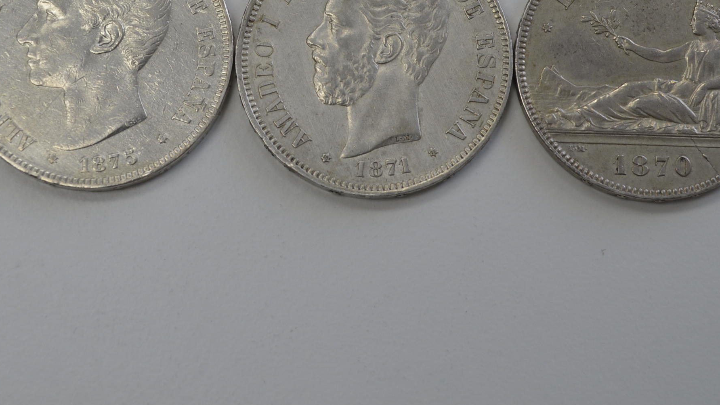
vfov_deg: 15.4
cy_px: 78
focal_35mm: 78
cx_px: 363
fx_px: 1489
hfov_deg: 27.2
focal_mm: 36
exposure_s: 1/60
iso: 250
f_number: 8
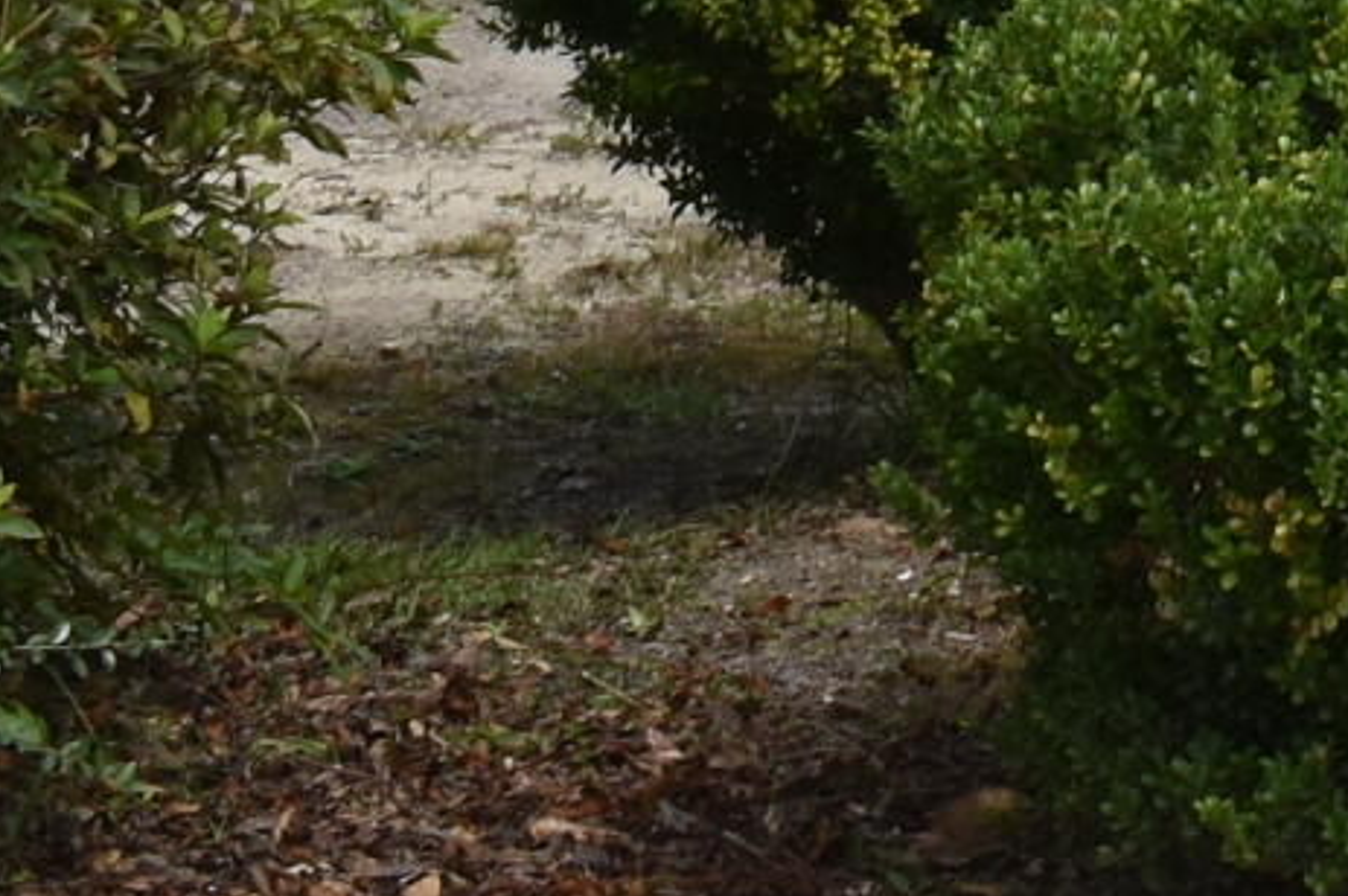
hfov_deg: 8.9
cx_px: 2993
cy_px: -1865
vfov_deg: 5.9
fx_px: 8007
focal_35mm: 214
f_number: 10
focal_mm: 22
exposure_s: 1/200
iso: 100
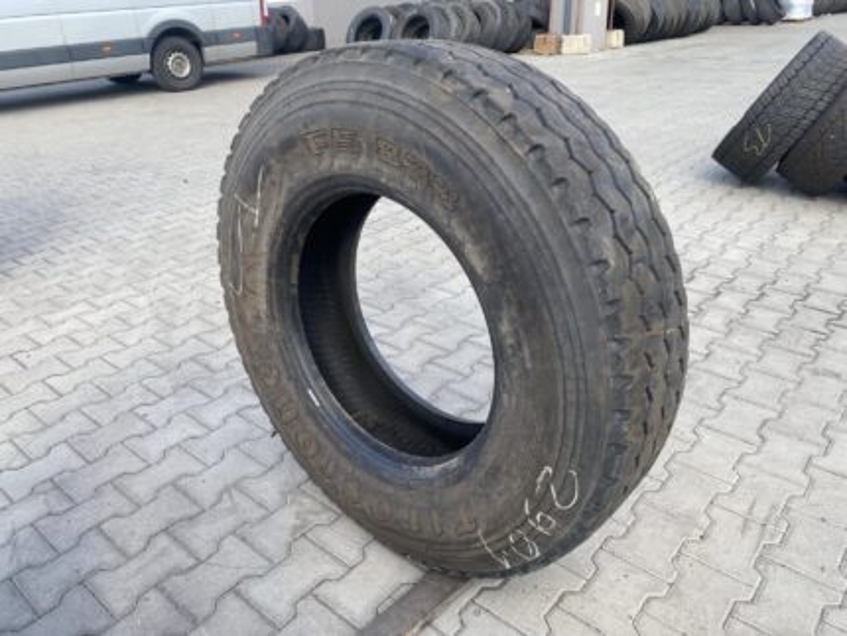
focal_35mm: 26
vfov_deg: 53.1
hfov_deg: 67.3
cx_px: 424
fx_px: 637
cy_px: 318
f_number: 1.8
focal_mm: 4.25
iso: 32
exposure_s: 1/426
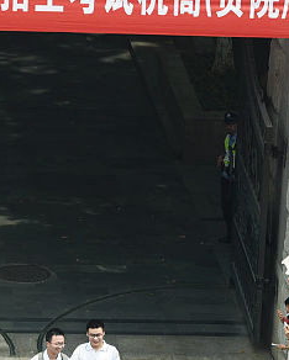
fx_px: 4197
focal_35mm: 393
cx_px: 77
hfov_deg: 3.9
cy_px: 314
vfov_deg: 4.9
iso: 100
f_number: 8
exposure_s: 1/200
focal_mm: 102
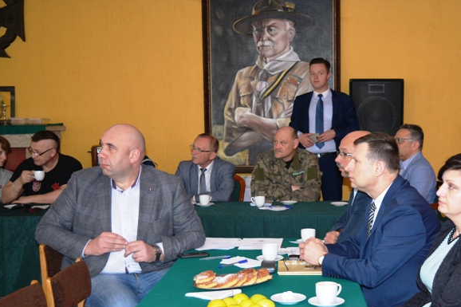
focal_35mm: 54
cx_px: 314
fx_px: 691
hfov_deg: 36.4
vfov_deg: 24.9
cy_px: 199
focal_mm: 26
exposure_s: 1/60
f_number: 4
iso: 1000
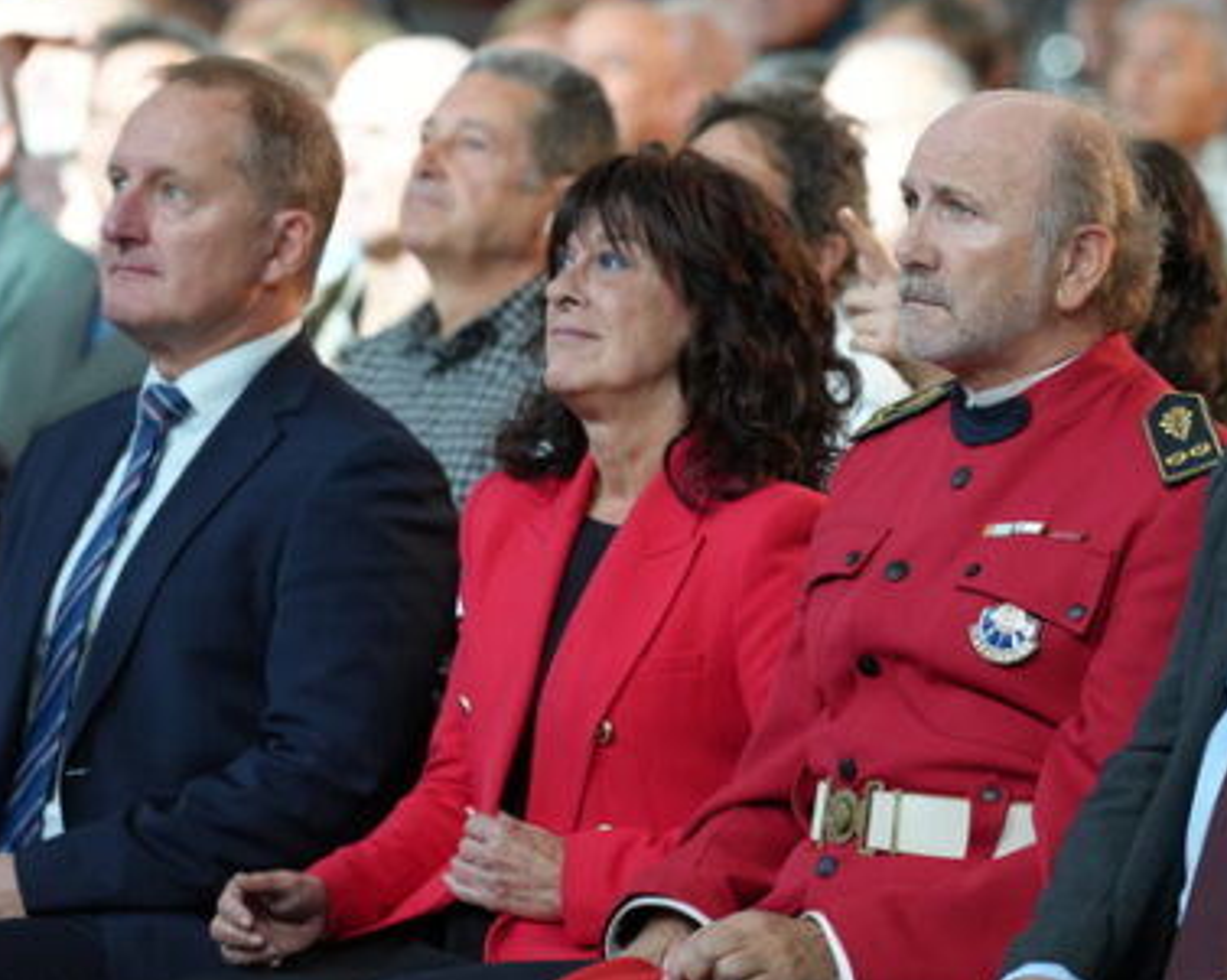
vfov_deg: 4.6
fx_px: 12140
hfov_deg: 5.8
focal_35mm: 335
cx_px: 885
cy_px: 628
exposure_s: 1/200
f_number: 4
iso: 2000
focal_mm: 192.9
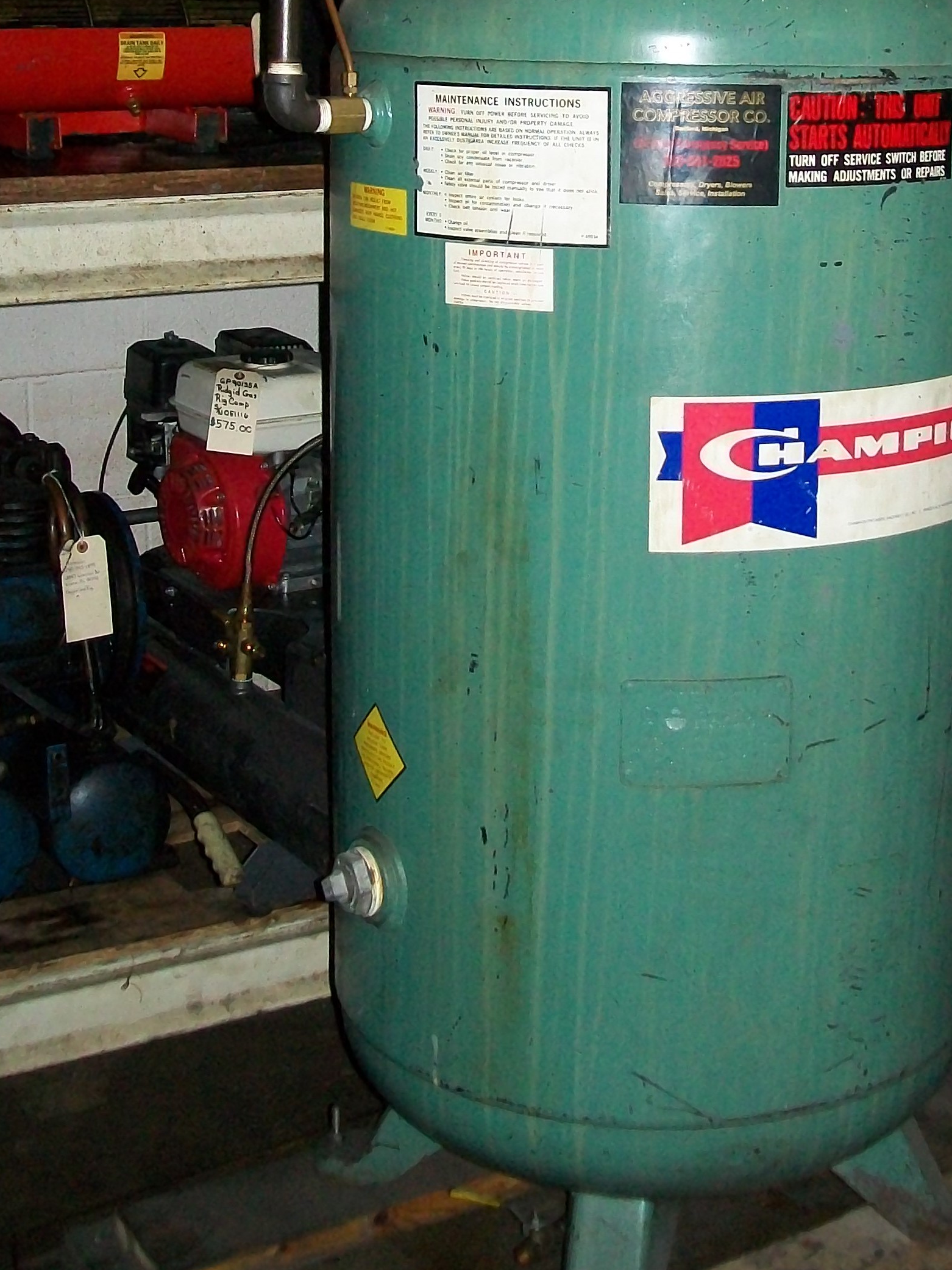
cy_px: 252
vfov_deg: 31.3
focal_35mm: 60
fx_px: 2200
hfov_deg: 24.3
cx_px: 656
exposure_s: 1/60
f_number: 2.7
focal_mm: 6
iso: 160
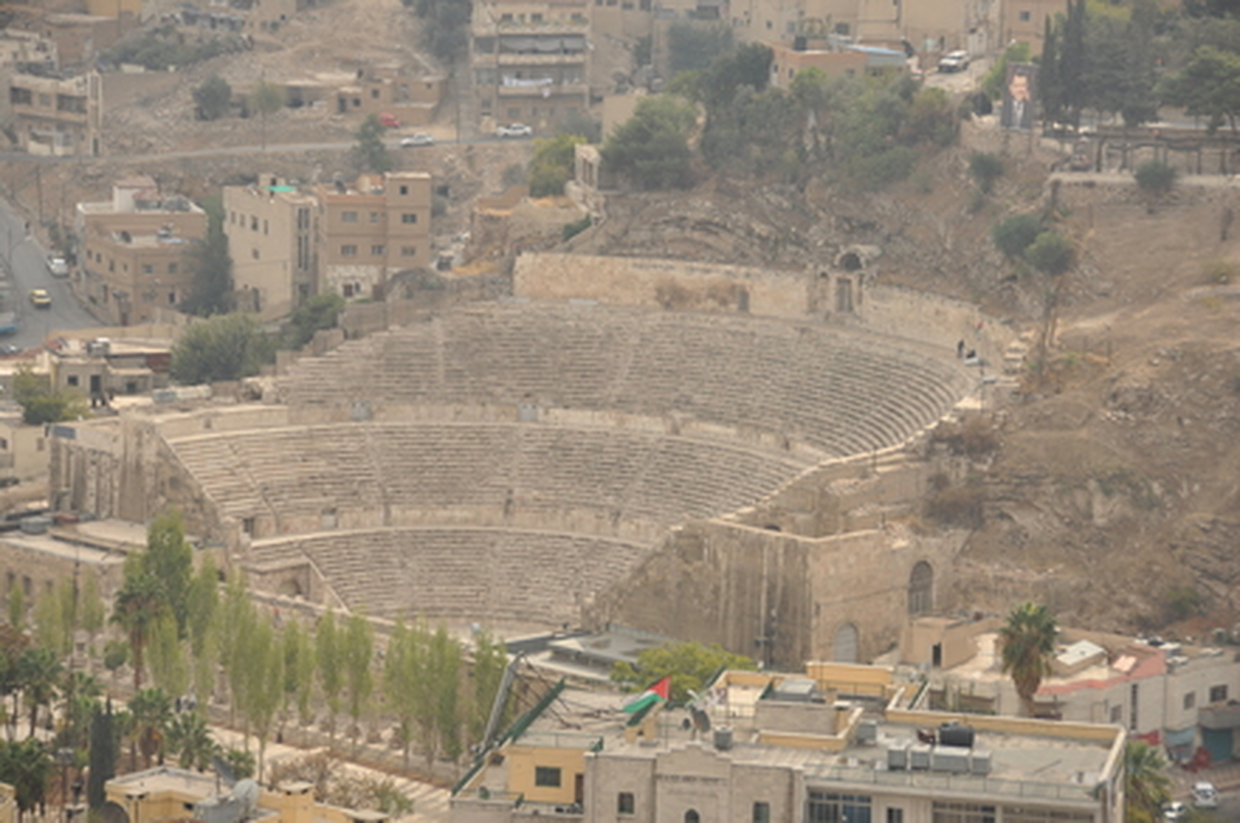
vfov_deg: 10.1
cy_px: 412
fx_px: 4643
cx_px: 620
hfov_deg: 15.2
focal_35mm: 135
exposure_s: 1/800
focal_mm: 90
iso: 200
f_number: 7.1
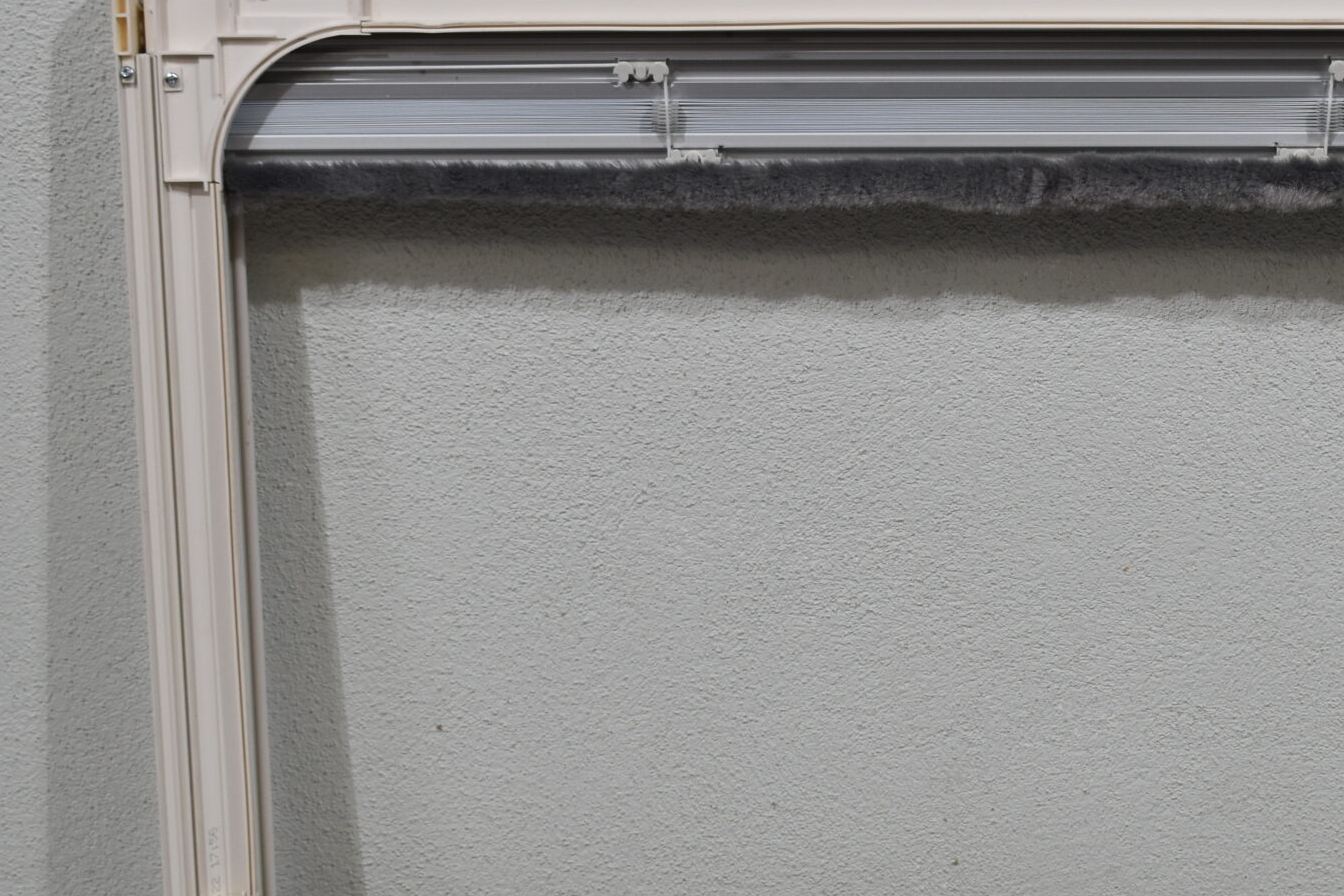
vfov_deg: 17.1
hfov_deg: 25.1
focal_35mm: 80
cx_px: 977
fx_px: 2986
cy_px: 480
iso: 320
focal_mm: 28
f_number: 5.6
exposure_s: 1/125
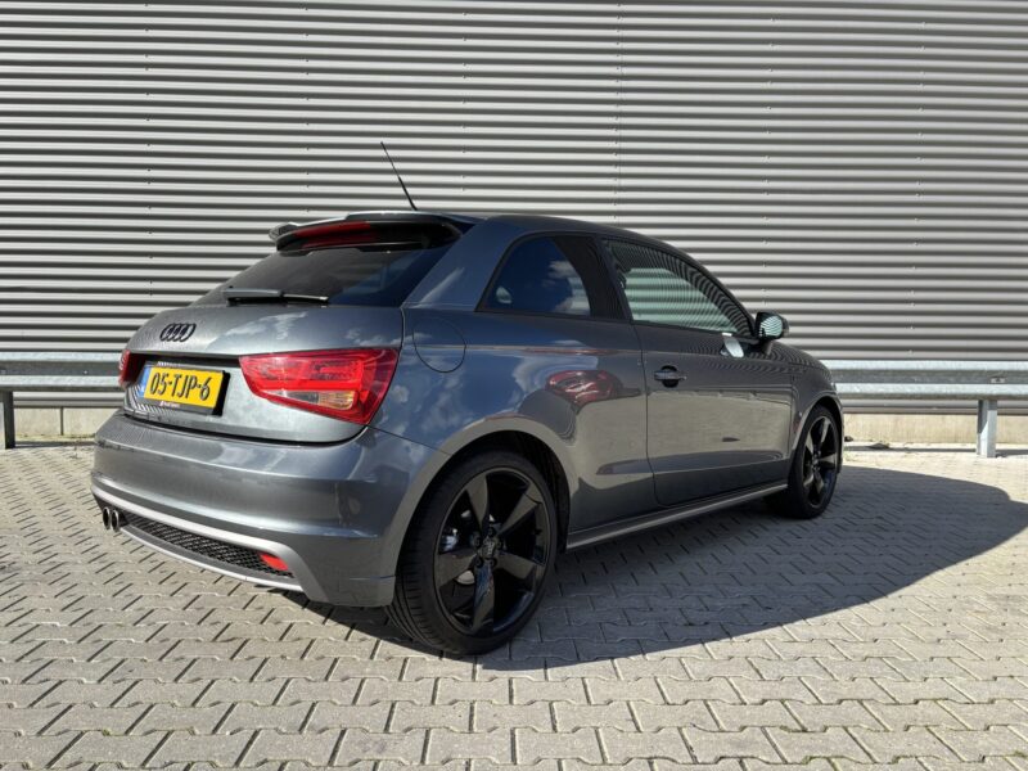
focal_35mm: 26
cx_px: 514
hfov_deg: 67.3
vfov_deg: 53.1
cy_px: 386
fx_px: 772
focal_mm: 5.96
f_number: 1.6
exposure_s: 1/1437
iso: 50
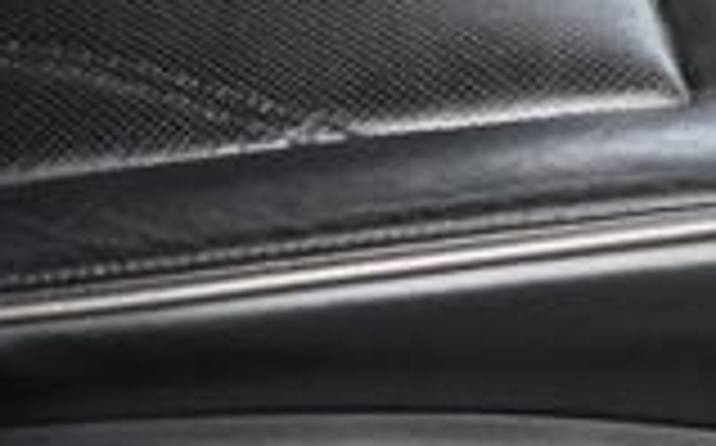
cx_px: 878
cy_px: 878
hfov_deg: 13.7
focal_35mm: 148
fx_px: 2885
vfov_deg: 8.4
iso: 3200
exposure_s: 1/80
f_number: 3.5
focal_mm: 18
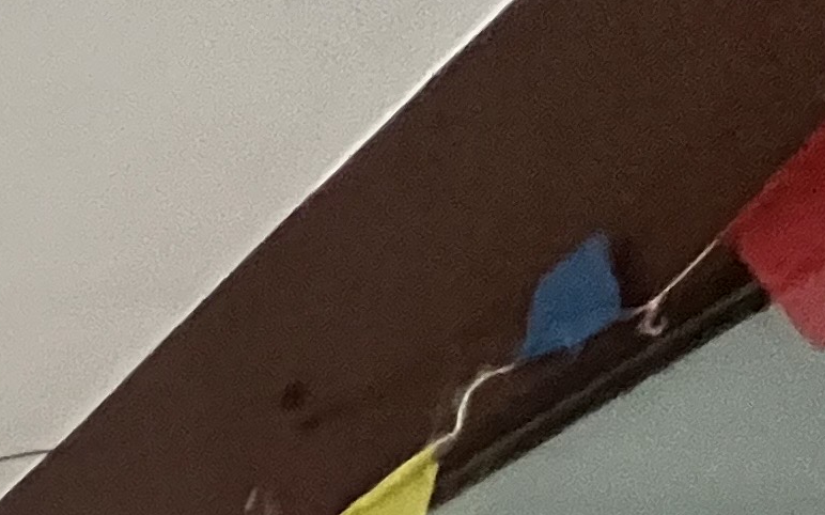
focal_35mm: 72
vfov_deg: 10.8
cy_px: 1603
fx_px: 1618
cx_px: -632
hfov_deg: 20.7
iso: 1000
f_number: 1.8
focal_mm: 1.57
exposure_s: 1/41
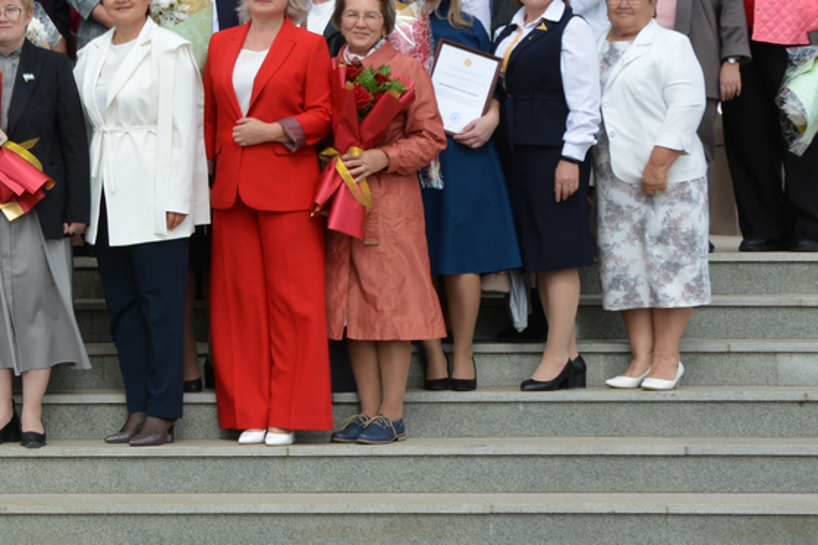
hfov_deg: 15.2
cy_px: -53
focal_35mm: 129
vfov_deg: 10.5
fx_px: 2931
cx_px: -218
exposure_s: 1/250
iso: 140
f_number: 8
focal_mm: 30
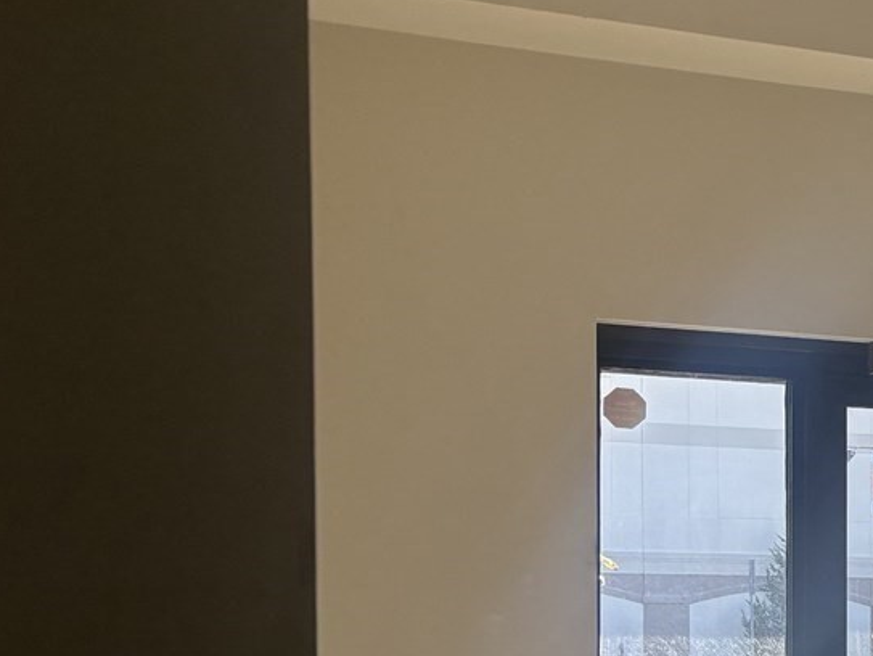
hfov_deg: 16.5
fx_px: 2473
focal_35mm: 98
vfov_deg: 14.8
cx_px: 1603
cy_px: 712
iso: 50
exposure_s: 1/481
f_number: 1.6
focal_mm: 5.96
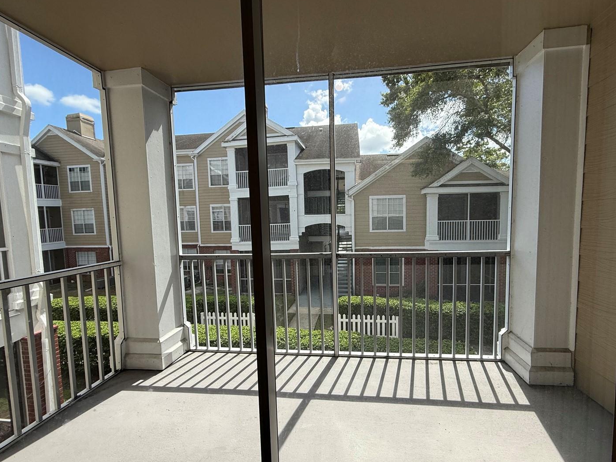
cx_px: 321
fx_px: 285
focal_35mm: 16
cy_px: 238
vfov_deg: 78.1
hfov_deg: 94.4
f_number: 2.2
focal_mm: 2.22
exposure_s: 1/664
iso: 64
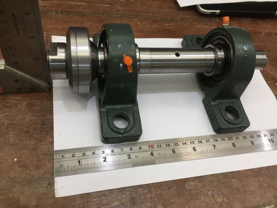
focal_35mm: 30
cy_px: 105
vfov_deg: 46.8
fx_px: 240
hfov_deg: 60.0
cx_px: 140
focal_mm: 4.15
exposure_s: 1/33
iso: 80
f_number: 2.2
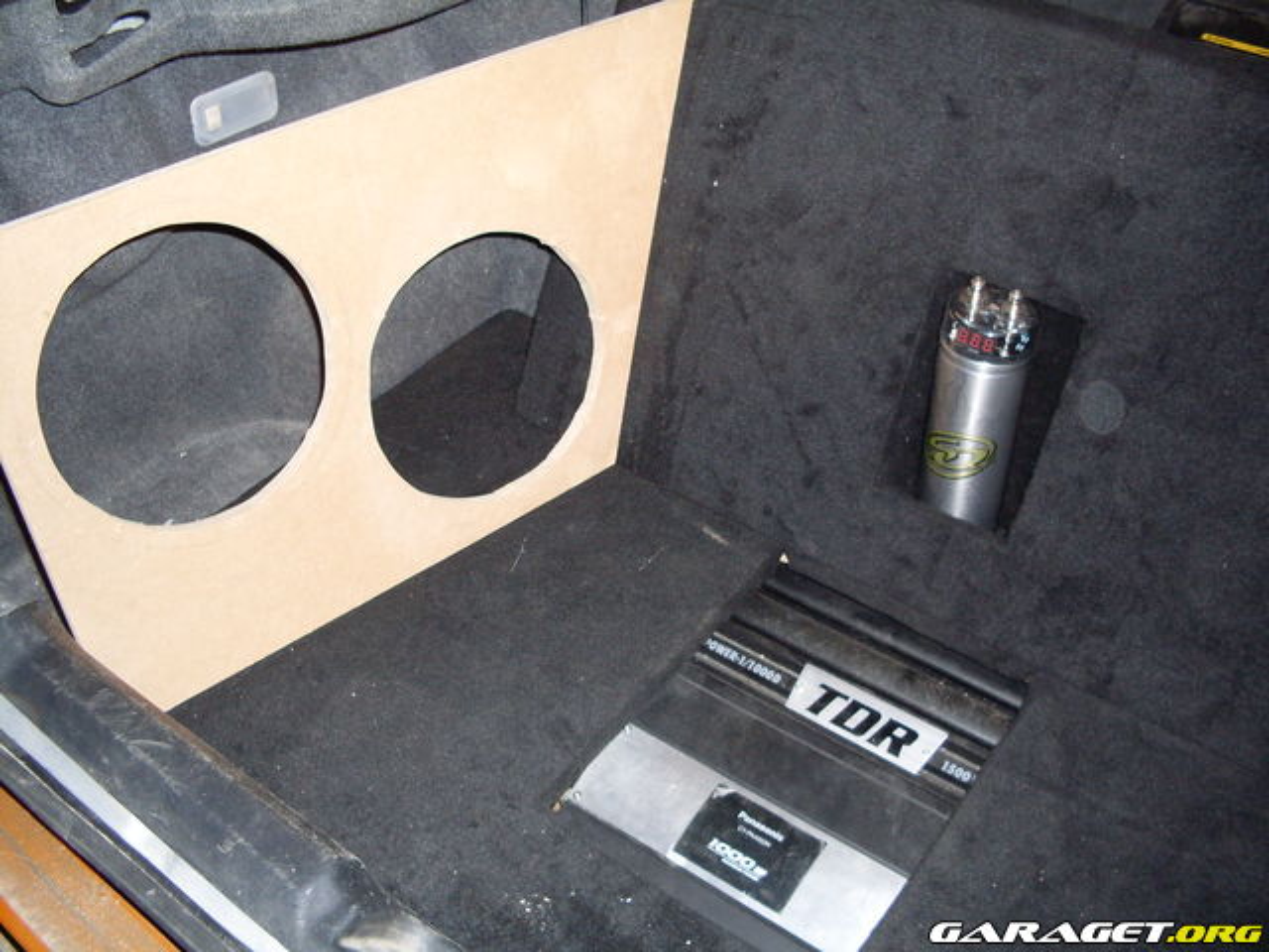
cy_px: 476
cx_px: 634
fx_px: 1393
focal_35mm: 38
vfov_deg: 37.7
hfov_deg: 49.0
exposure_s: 1/45
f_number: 2.8
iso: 120
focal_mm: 6.3
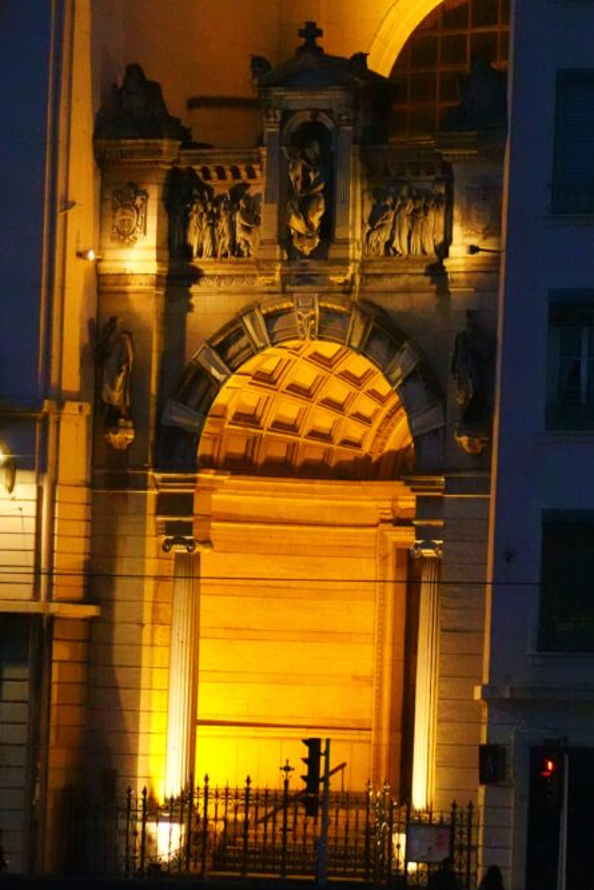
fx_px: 6307
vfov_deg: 8.1
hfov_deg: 5.4
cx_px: 294
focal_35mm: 255
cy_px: 307
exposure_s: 1/60
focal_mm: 60.05
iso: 6400
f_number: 5
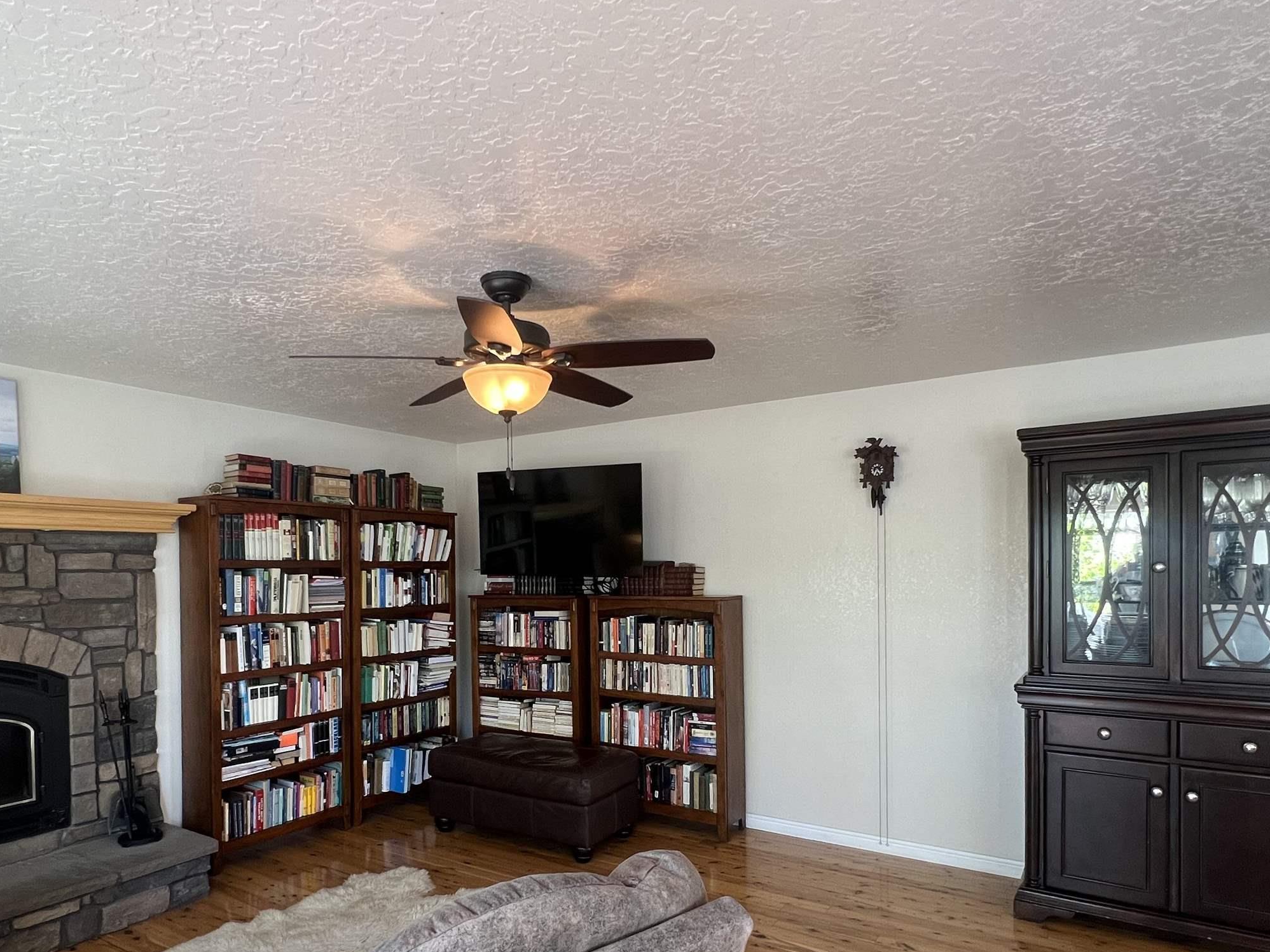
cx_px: 568
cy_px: 574
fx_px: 734
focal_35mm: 20
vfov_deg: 65.3
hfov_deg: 81.5
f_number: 1.8
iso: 250
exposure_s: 1/120
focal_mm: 1.57
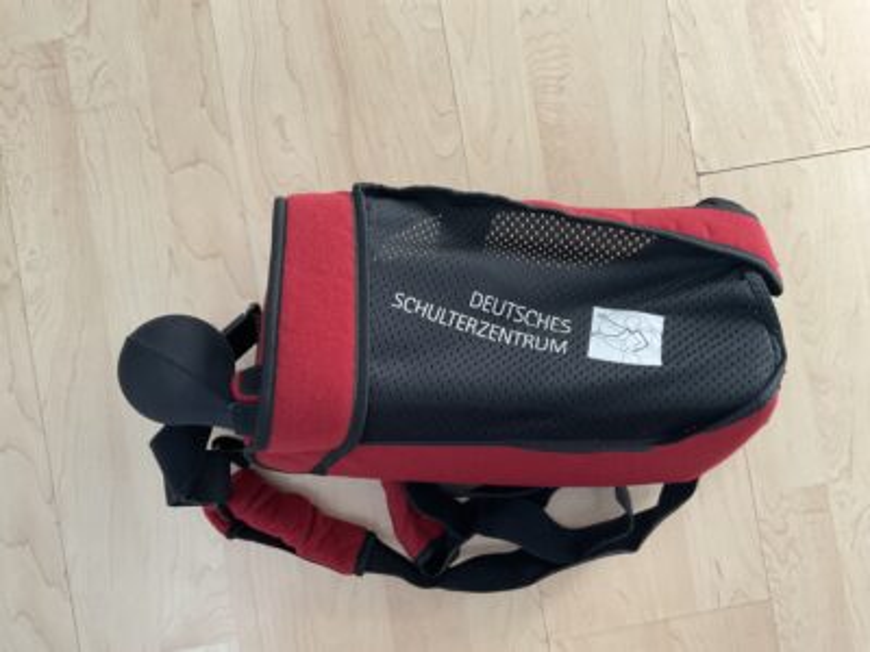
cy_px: 326
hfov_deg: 61.7
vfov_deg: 48.2
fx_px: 729
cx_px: 435
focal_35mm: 29
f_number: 1.8
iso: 80
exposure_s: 1/60
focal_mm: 3
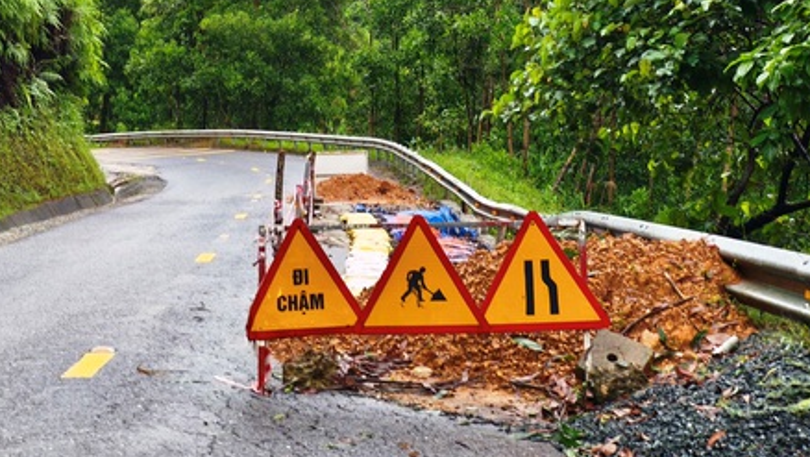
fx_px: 1762
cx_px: 320
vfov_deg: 14.6
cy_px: 43
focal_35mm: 82
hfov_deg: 25.8
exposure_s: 1/184
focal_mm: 7.1
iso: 50
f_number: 1.9
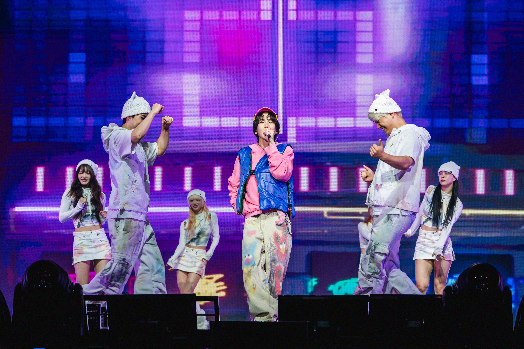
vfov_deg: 14.0
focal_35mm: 98
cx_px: 262
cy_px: 174
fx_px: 1426
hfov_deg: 20.8
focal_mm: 98
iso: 1000
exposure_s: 1/320
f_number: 4.5
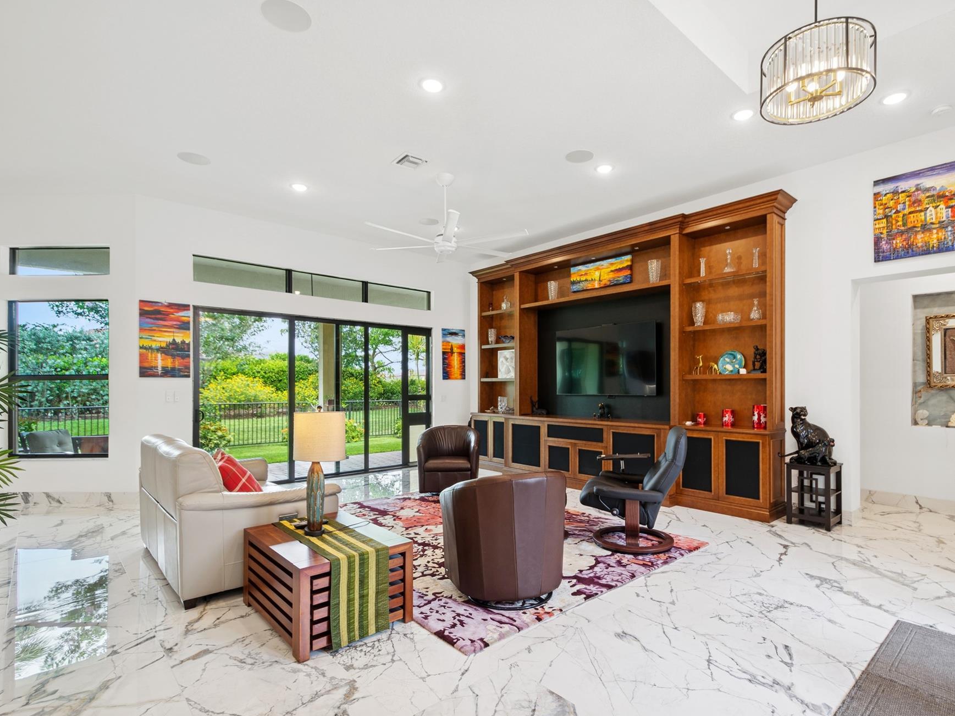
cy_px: 366
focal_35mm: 17
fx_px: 469
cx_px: 515
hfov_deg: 90.8
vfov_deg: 74.7
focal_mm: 10
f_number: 6.3
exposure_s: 1/15
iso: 100
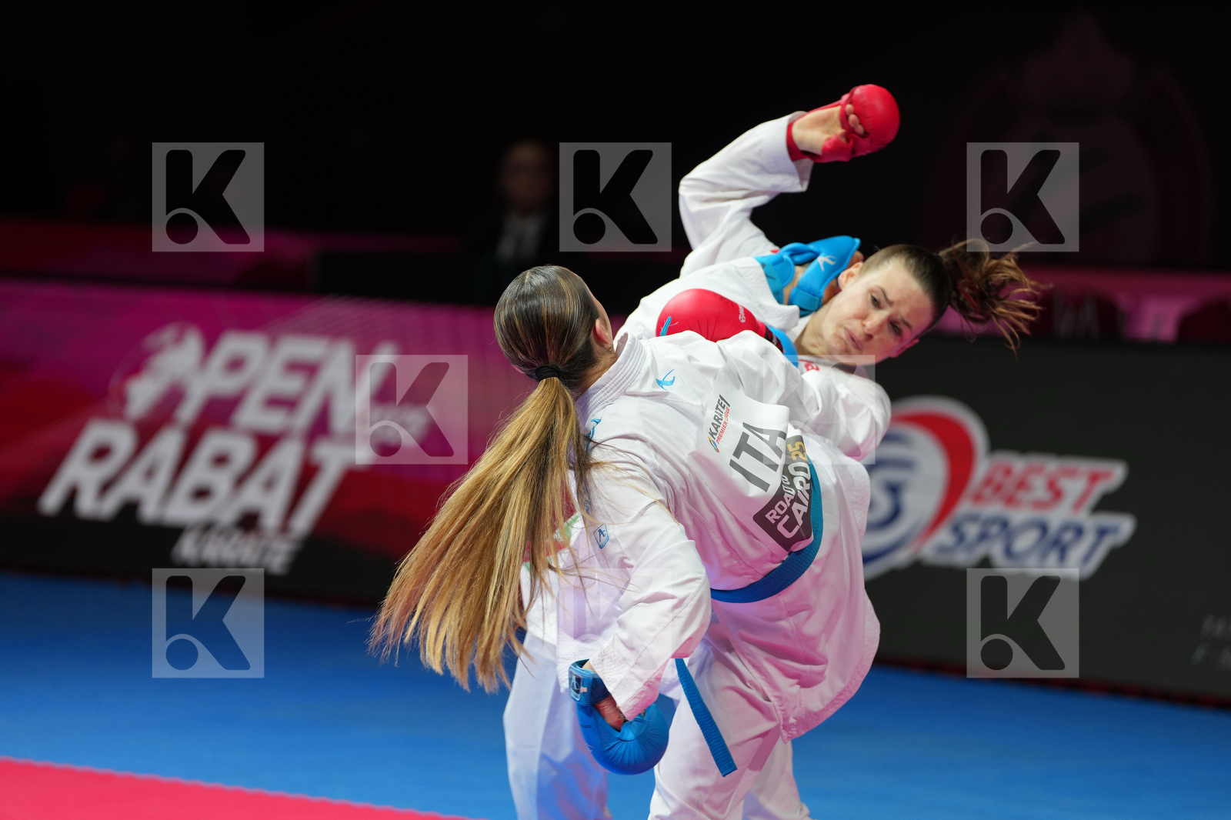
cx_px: 616
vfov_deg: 6.9
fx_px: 6837
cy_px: 410
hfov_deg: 10.3
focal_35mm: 200
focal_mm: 200
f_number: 2.8
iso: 640
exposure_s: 1/1000
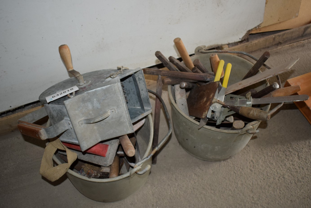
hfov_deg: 54.4
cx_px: 164
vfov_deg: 37.9
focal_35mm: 35
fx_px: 302
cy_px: 107
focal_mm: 20
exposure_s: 1/60
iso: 640
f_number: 3.8
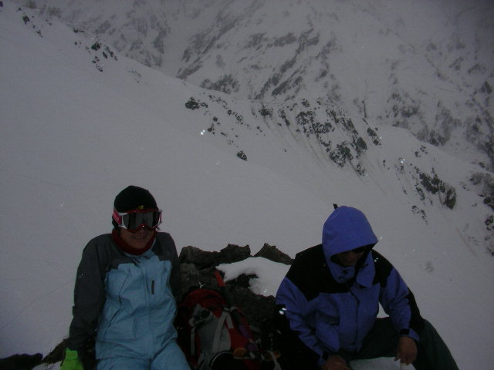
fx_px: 528
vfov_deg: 38.7
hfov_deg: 50.1
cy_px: 185
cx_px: 247
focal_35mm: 37
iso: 64
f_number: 6.9
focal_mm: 5.7
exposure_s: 1/2000
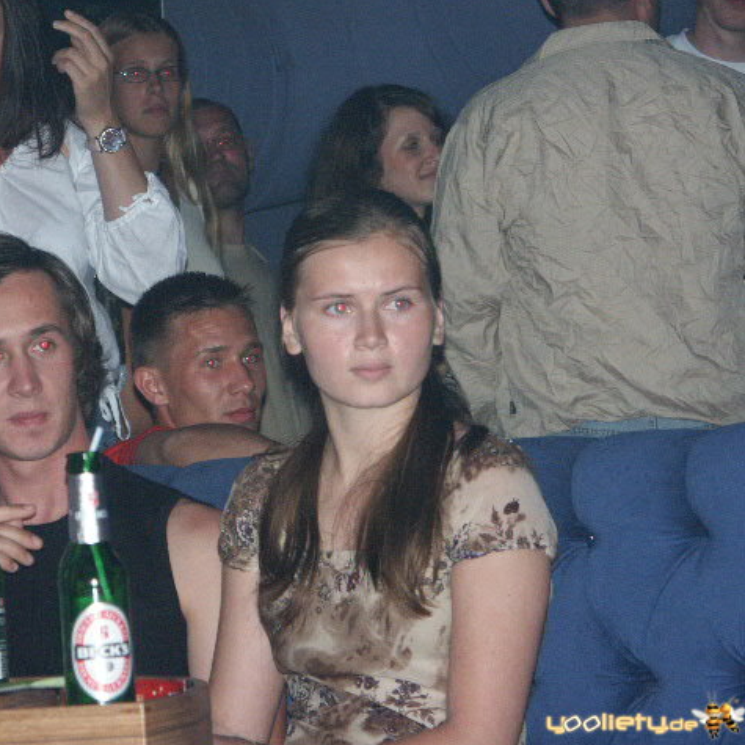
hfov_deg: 10.3
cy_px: 370
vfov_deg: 10.3
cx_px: 270
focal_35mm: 169
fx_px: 4115
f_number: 3.5
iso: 200
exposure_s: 1/125
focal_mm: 35.87
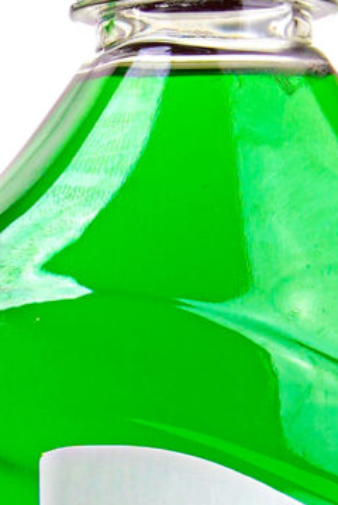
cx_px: -132
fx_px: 4006
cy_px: 675
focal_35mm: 285
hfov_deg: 4.8
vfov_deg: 7.1
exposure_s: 1/160
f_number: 9
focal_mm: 40
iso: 50
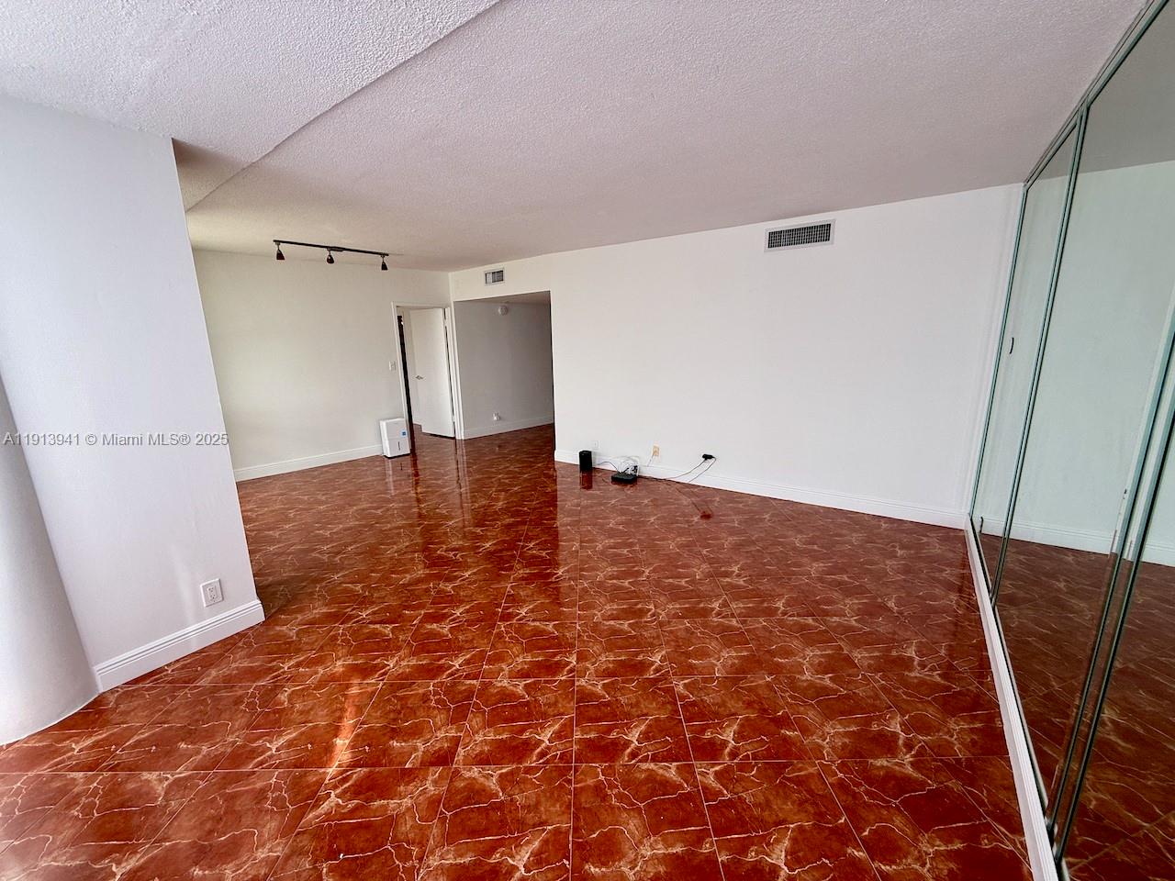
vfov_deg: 85.7
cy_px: 440
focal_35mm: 14
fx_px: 475
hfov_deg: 102.1
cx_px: 588
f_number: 2.2
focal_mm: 2.22
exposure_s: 1/240
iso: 50
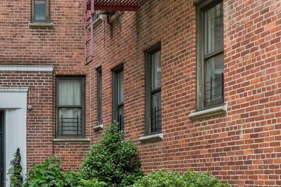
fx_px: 530
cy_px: 215
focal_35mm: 68
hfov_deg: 28.1
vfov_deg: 19.0
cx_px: 7
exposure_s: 1/40
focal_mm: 24
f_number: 11
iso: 200
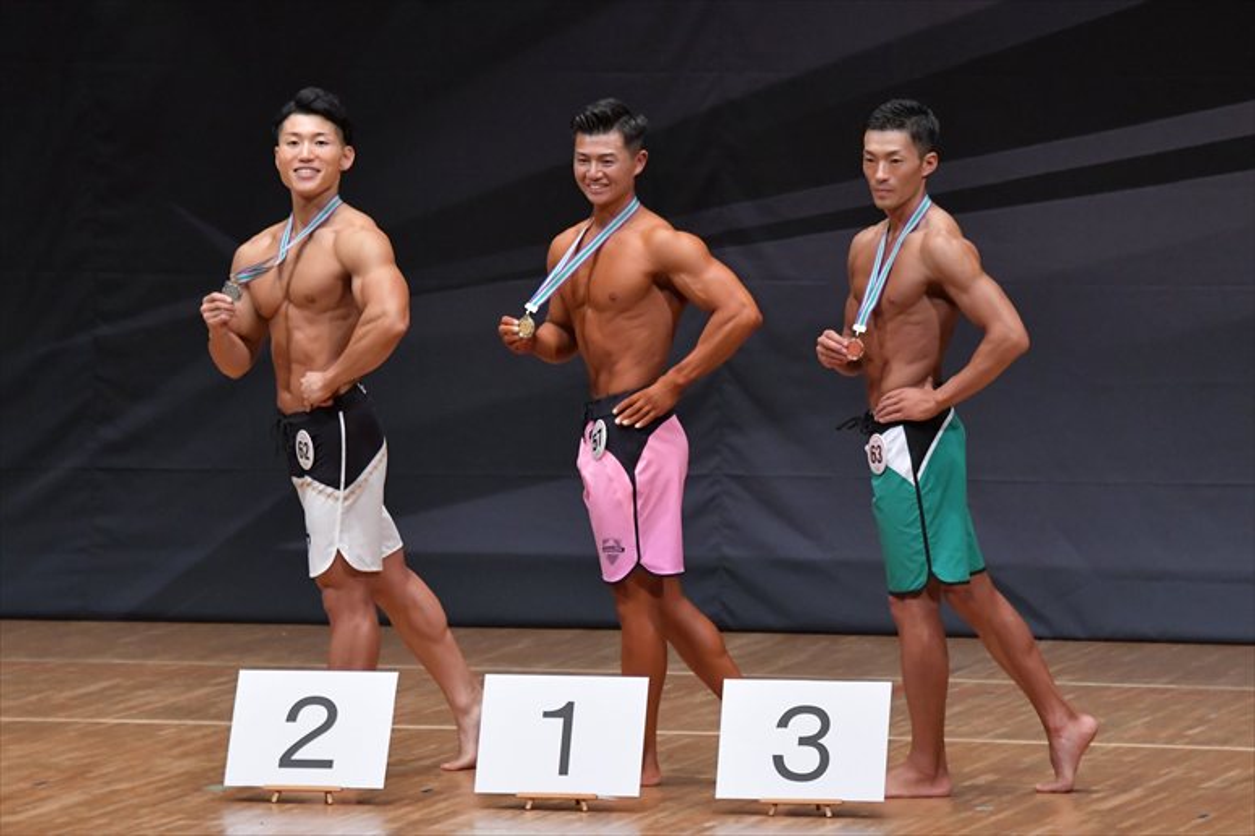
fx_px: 9408
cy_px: 418
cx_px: 628
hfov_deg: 7.6
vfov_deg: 5.1
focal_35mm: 270
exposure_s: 1/400
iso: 5000
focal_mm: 180
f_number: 5.6
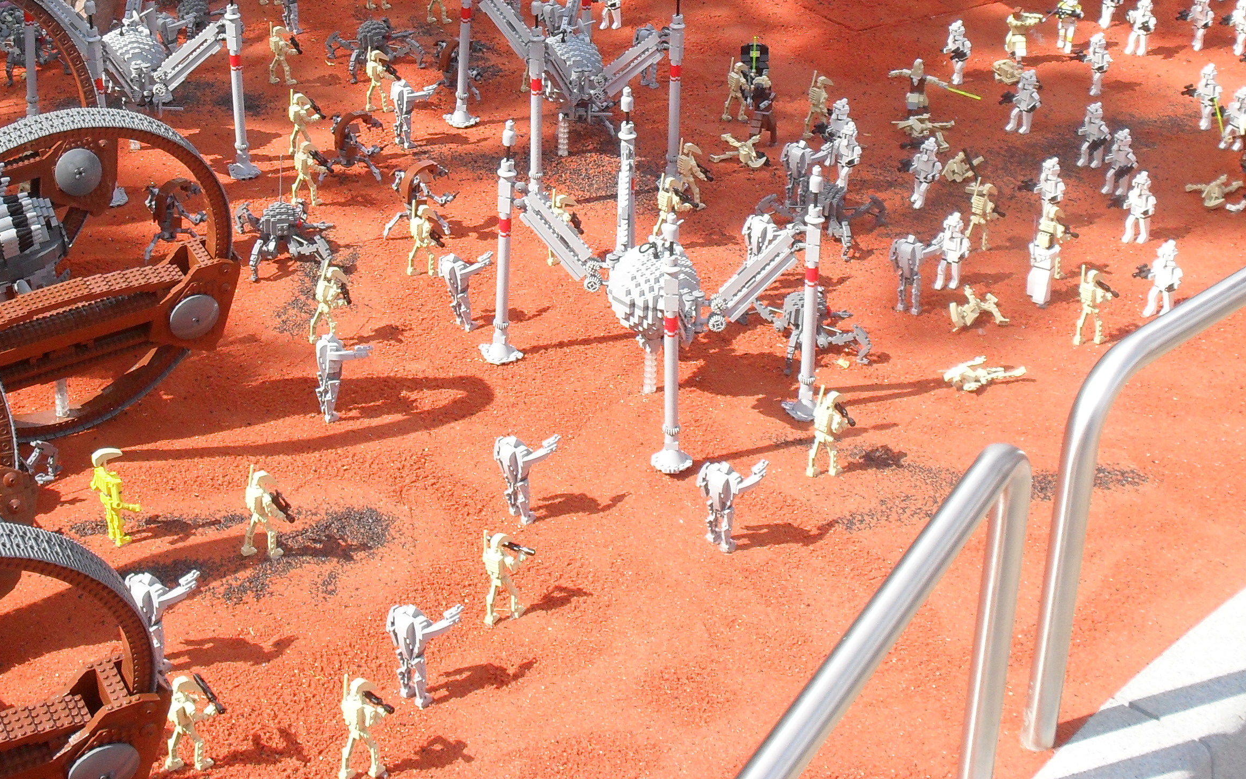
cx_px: 600
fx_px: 1969
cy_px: 70
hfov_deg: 35.1
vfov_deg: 21.8
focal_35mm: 58
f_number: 8.4
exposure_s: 1/90
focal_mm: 6.3
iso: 100
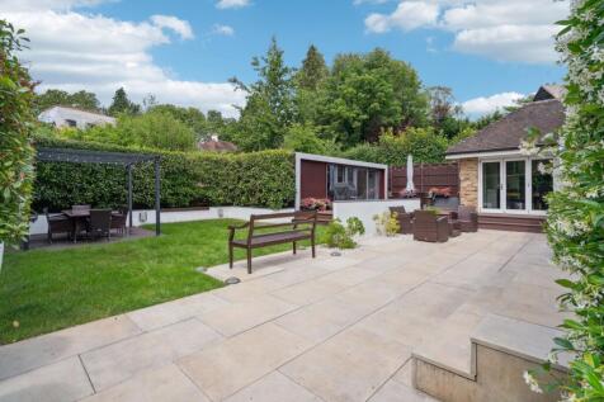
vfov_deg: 73.7
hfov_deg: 96.8
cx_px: 302
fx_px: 268
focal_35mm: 16
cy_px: 201
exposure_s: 1/1000
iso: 640
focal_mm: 16
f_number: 5.6
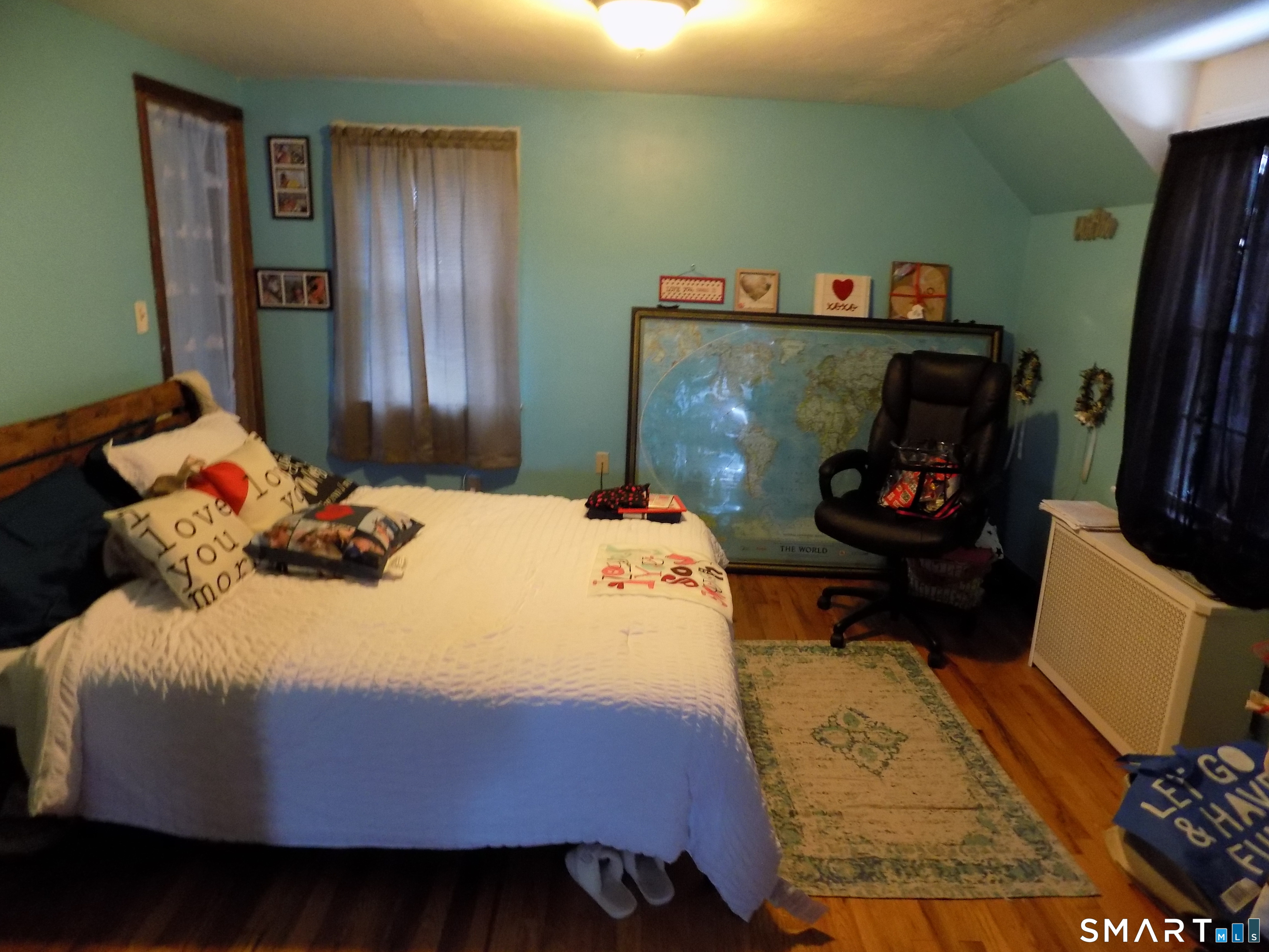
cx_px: 634
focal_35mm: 23
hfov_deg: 73.9
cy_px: 476
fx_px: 843
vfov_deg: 58.9
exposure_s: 1/13
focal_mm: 4
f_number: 3.1
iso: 400
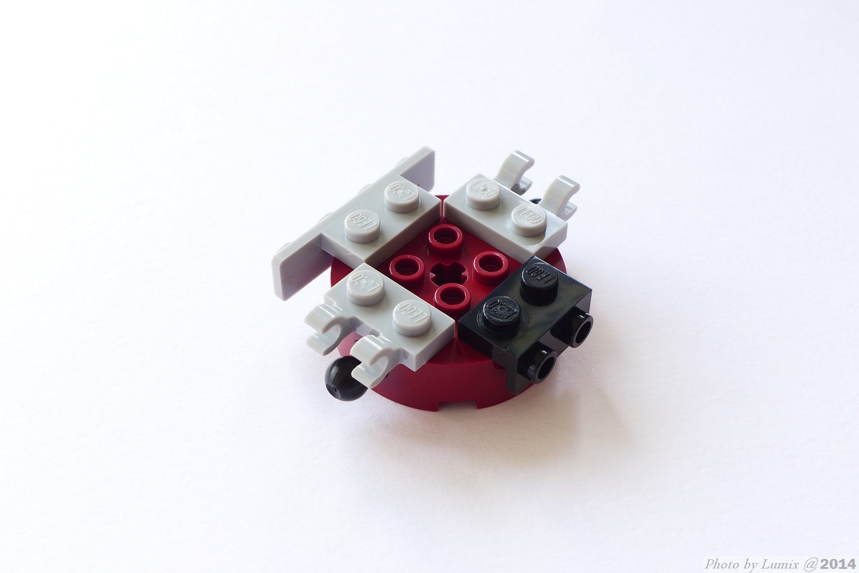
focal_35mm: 55
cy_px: 286
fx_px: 1313
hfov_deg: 36.2
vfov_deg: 24.6
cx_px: 430
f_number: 4
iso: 80
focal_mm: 10.8
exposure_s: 1/30
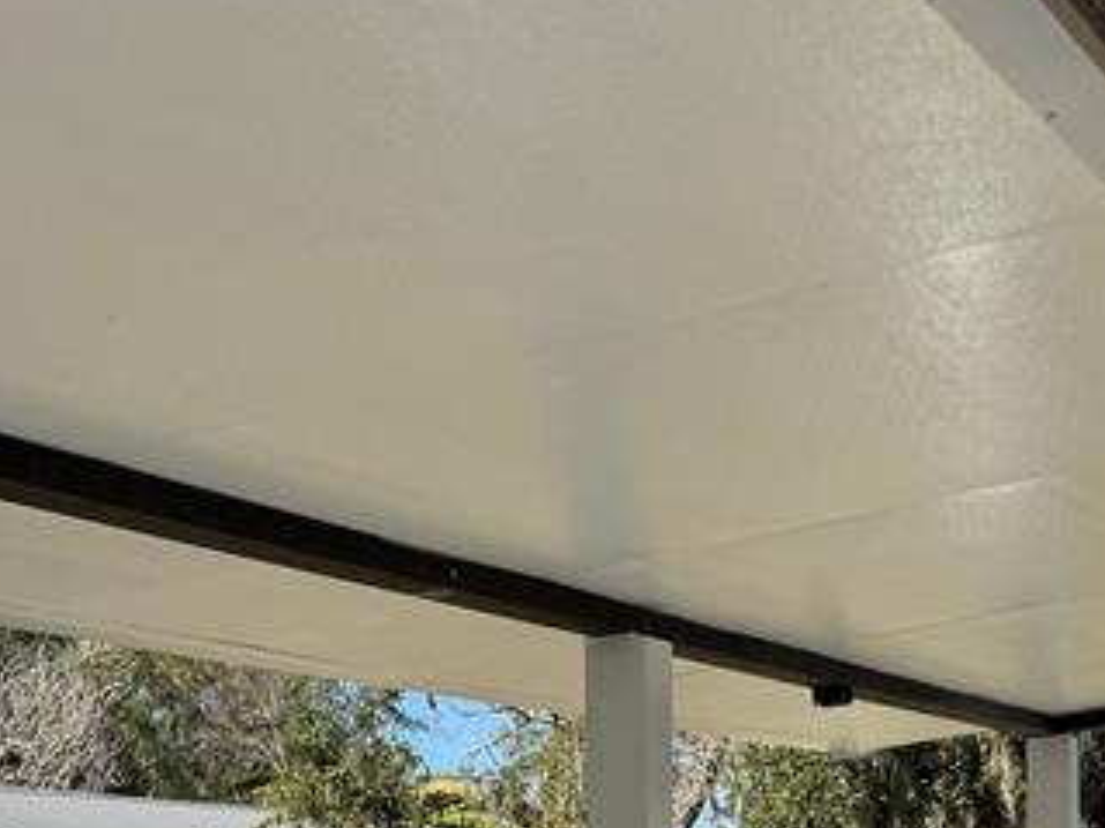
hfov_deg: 25.3
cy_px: 1008
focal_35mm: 77
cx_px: 662
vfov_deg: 18.1
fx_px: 2457
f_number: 1.78
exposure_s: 1/3802
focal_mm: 6.76
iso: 80
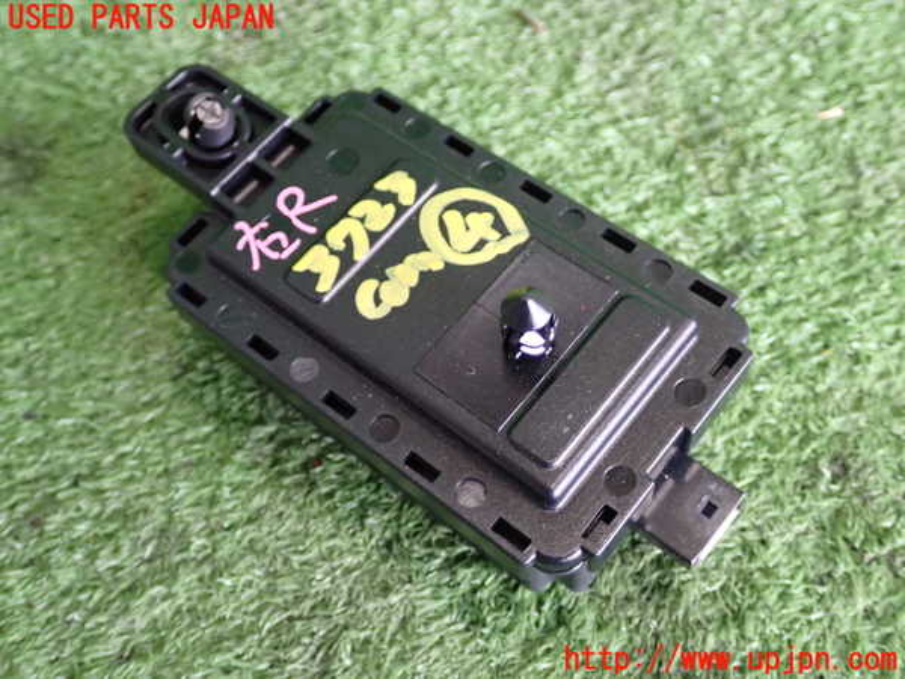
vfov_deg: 35.1
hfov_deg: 45.8
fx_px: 1072
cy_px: 340
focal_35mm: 41
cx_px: 452
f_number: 2.8
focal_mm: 7.31
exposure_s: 1/30
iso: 800
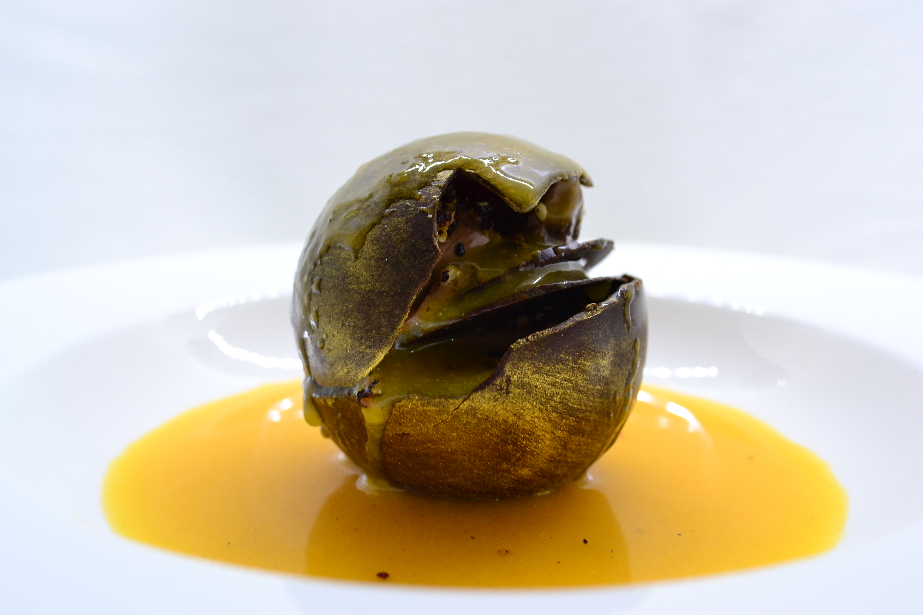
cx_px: 462
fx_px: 1000
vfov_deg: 34.2
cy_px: 308
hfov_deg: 49.6
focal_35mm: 39
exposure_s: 1/15
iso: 800
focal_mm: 26
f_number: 5.6
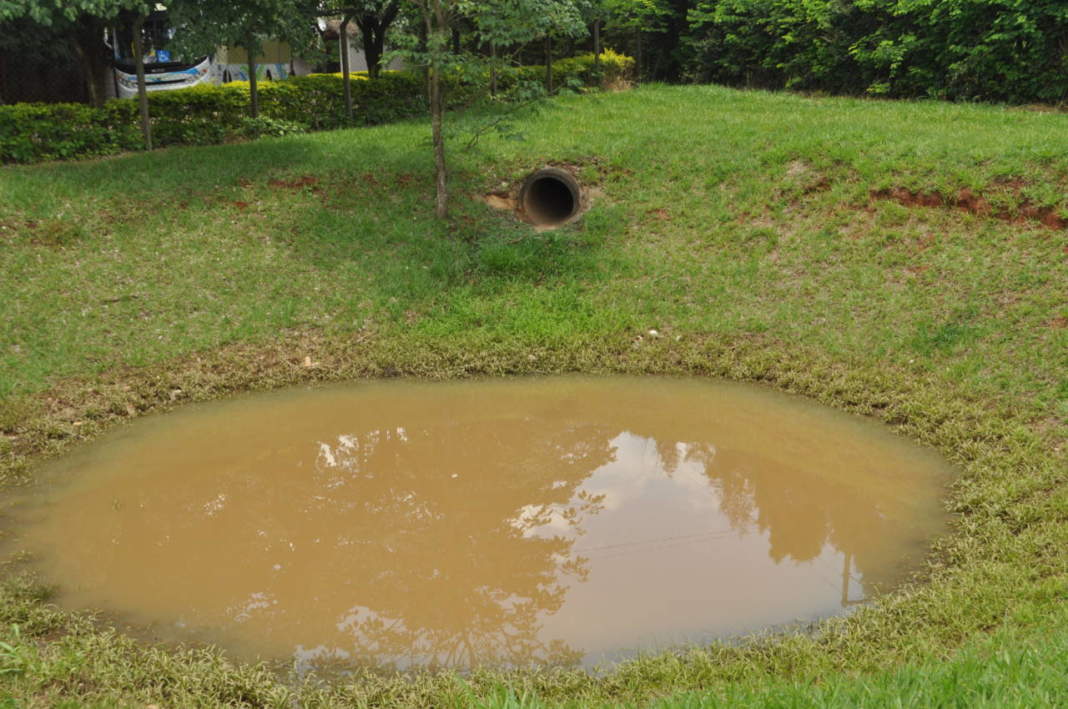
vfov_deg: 30.8
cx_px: 534
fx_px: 1289
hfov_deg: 45.0
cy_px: 354
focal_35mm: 44
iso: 200
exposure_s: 1/100
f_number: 10
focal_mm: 29
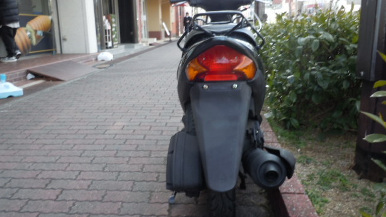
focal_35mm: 31
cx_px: 192
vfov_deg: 37.7
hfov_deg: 62.6
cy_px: 101
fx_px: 317
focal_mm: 5
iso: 100
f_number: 3.7
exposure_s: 1/100
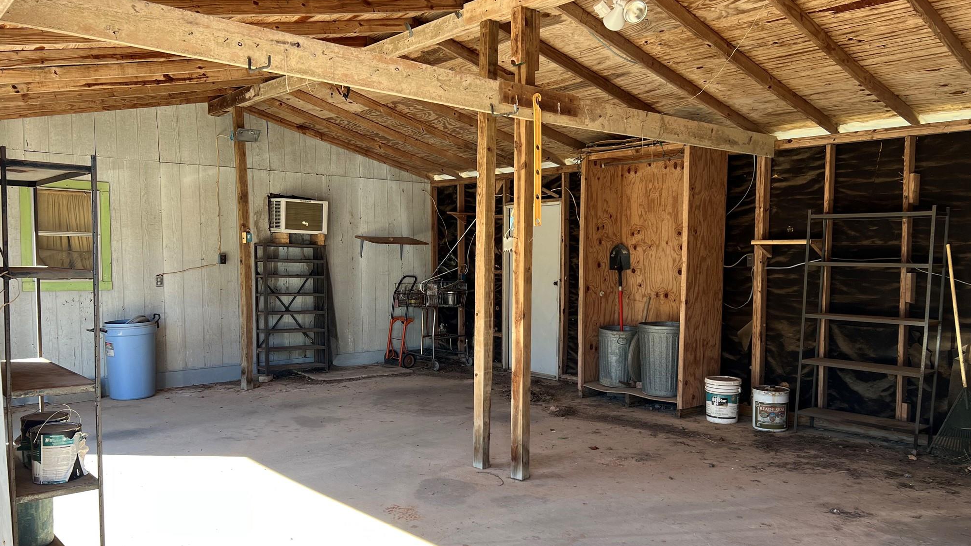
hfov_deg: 66.1
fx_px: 747
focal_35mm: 29
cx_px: 487
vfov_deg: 40.1
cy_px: 304
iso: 40
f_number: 1.5
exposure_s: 1/205
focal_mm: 5.7
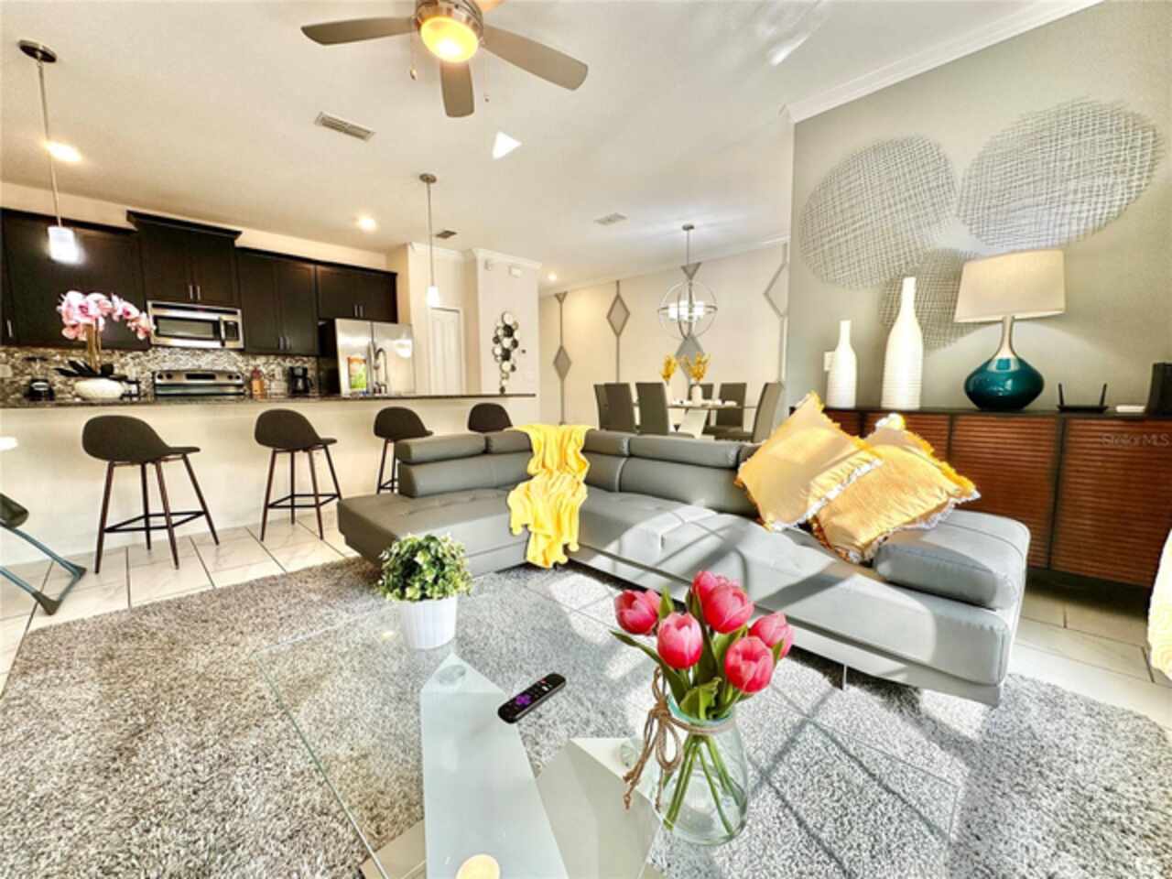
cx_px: 586
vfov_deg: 85.7
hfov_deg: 102.1
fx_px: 474
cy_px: 440
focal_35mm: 14
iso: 40
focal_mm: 2.22
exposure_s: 1/150
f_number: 2.2
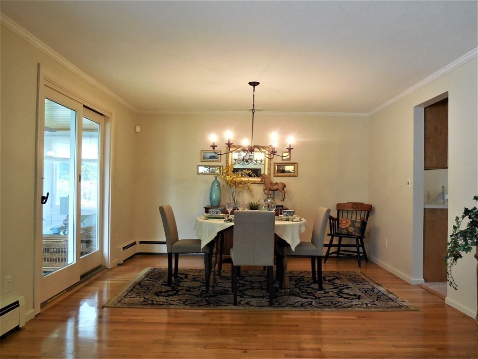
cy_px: 180
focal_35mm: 30
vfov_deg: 46.8
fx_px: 414
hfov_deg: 60.0
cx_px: 239
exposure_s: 1/30
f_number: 3.2
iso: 400
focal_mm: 5.3
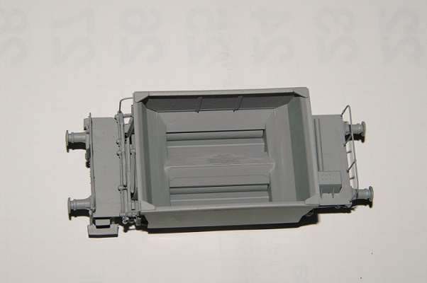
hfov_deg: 18.2
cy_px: 142
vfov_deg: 12.2
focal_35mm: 112
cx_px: 214
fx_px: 1333
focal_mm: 75
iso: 400
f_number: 10
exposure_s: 1/125
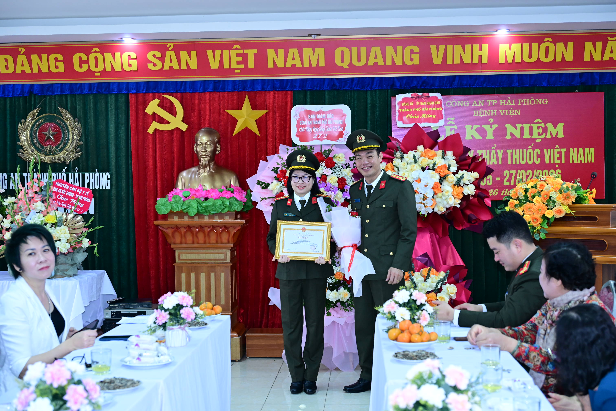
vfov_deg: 27.0
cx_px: 308
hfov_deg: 39.6
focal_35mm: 50
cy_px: 206
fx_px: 855
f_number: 4
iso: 2500
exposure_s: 1/160
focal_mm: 50
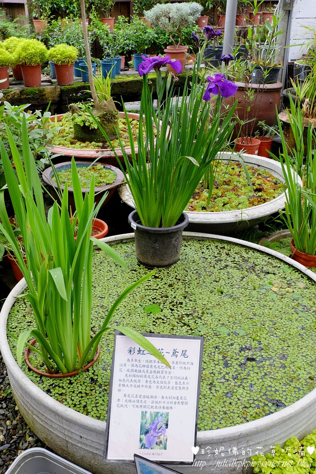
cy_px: 237
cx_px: 158
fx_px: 474
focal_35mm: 36
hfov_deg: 36.9
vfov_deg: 53.1
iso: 500
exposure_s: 1/60
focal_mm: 24.3
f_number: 8
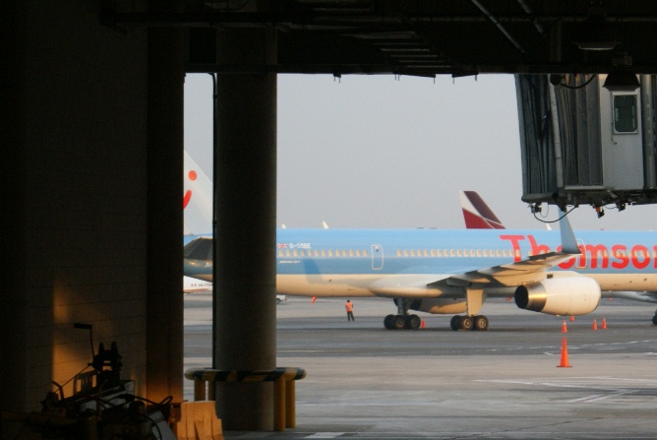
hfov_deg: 11.3
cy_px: 294
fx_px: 3325
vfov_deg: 7.6
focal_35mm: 182
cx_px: 511
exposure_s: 1/80
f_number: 5.6
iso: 400
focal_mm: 70
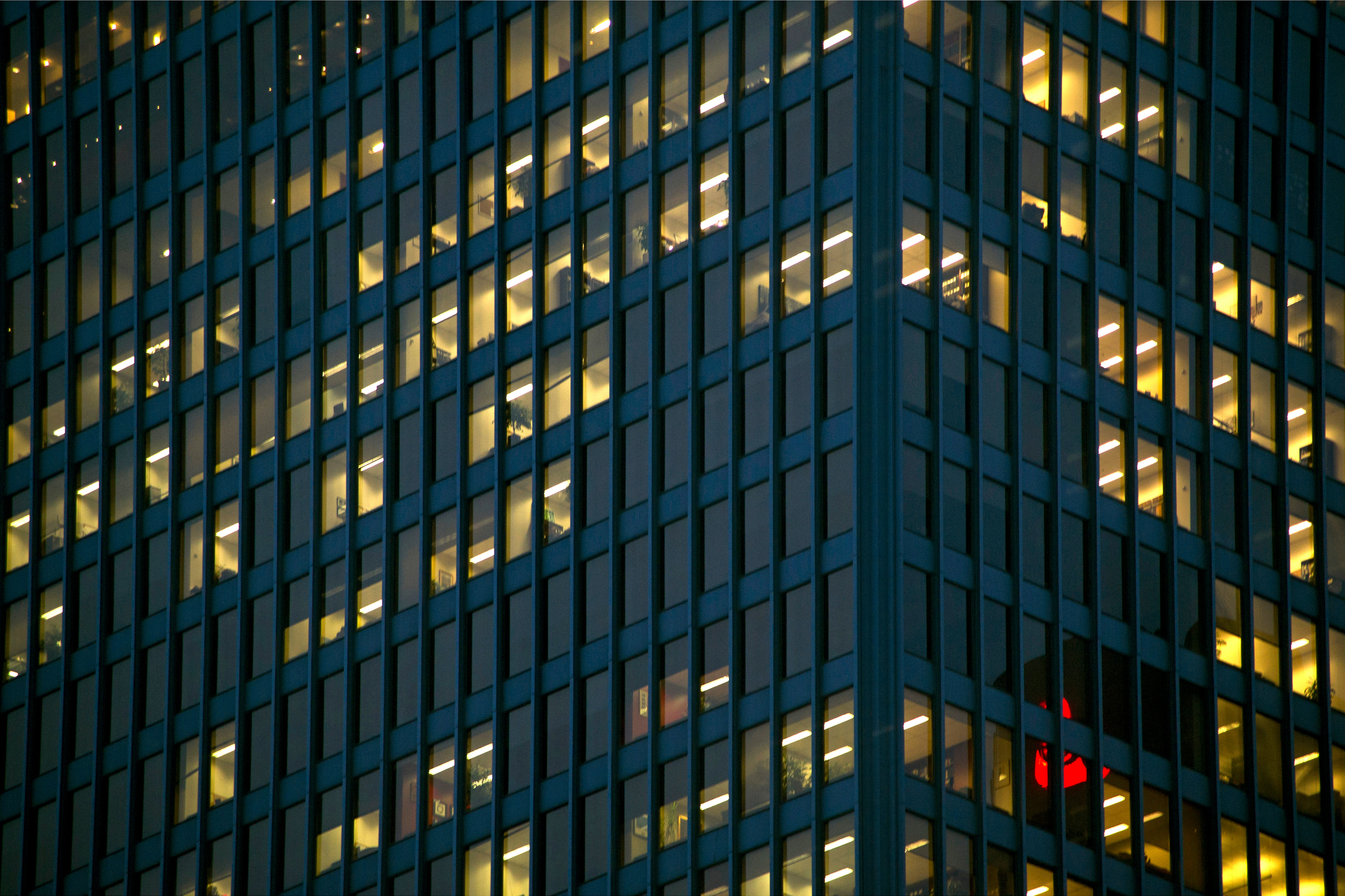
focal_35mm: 180
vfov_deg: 7.6
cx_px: 672
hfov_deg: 11.4
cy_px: 448
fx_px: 6724
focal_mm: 180
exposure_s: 1/30
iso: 2000
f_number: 4.5
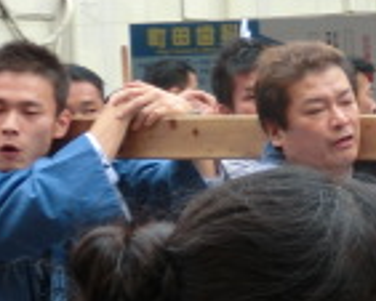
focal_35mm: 124
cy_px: 131
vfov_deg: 12.5
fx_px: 1381
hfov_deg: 14.3
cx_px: 592
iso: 100
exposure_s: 1/100
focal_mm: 5
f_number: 3
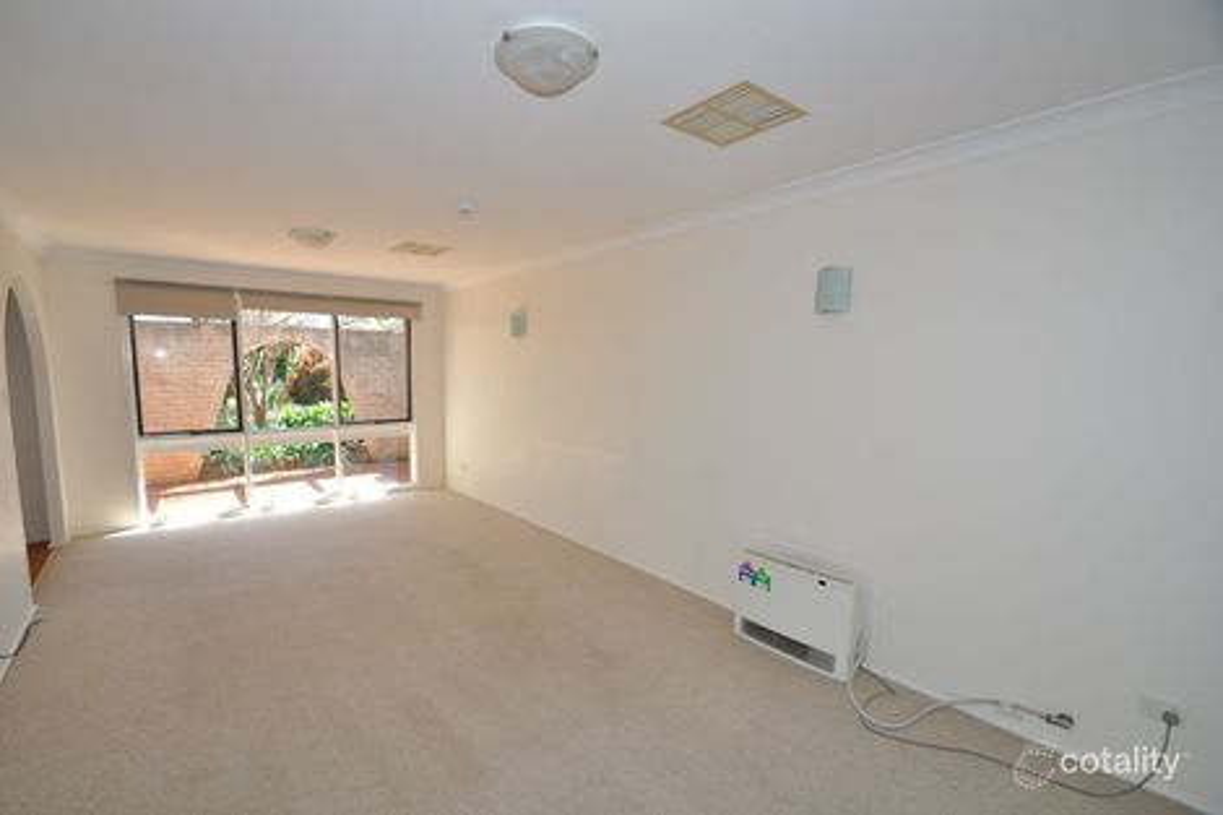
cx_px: 612
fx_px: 509
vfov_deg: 77.3
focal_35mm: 15
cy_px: 408
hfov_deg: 100.4
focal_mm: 10
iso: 250
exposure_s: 1/125
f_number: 5.6
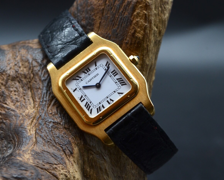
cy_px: 90
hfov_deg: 18.8
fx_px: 676
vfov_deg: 15.1
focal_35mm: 102
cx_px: 98
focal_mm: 60
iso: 500
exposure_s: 1/40
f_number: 10
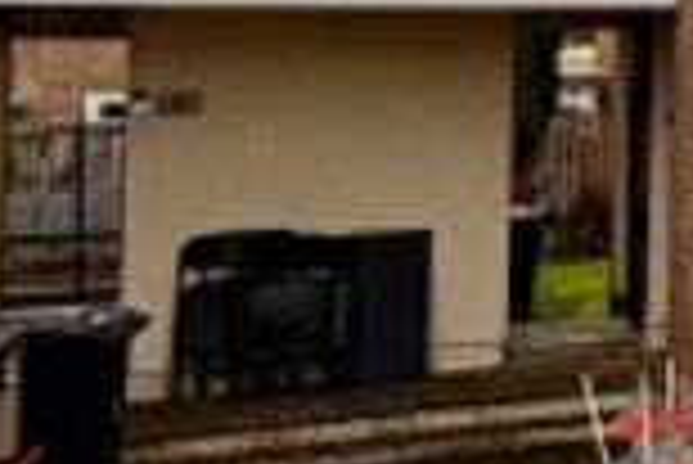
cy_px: -246
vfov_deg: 18.2
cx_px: 1530
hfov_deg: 16.9
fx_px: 1272
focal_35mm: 66
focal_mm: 2.22
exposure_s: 1/220
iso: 40
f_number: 2.2
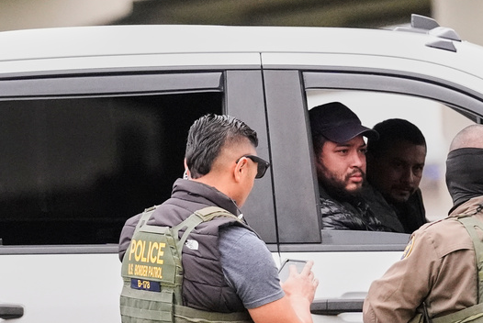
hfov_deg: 3.6
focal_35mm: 578
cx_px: 228
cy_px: 308
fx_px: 7763
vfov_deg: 2.4
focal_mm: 198
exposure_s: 1/10000
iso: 5000
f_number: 3.5
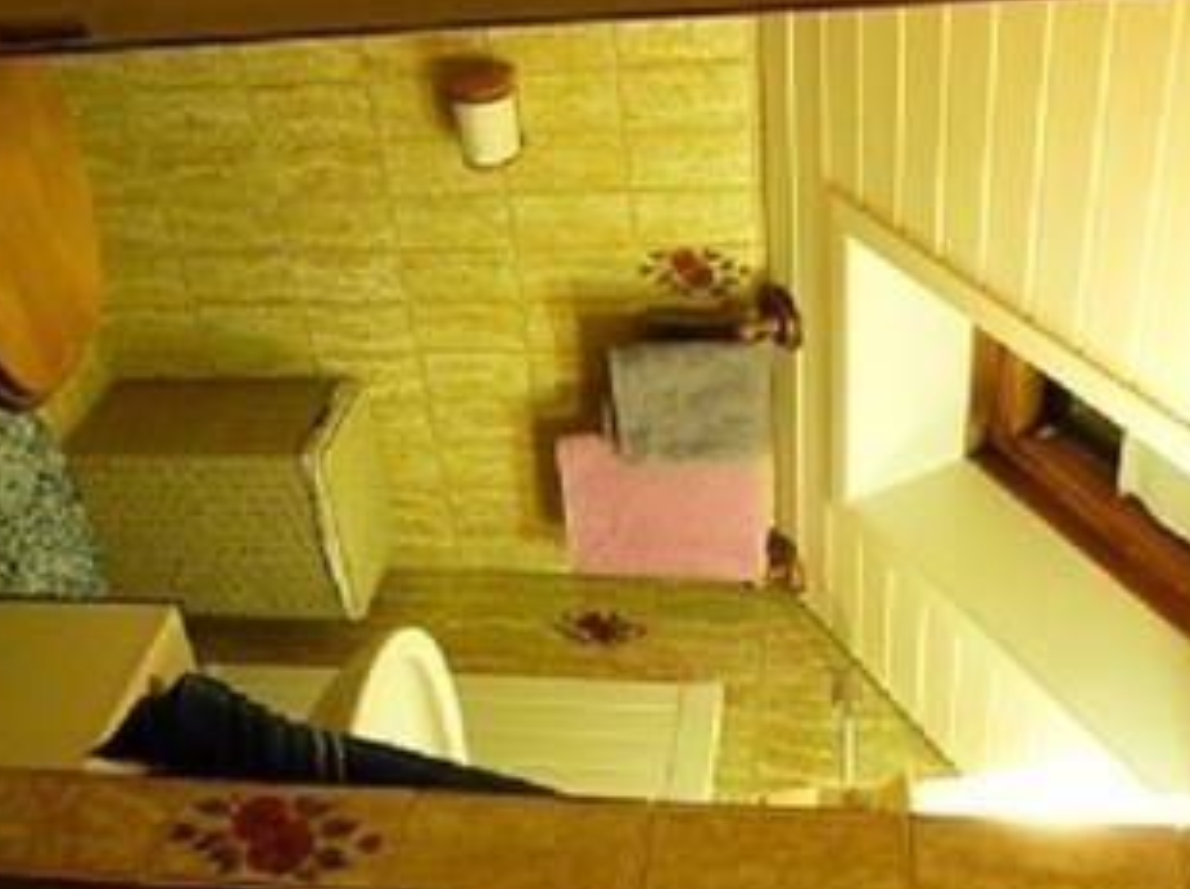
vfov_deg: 34.3
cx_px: 570
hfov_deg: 44.8
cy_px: 481
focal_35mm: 42
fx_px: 1442
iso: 800
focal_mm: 6.4
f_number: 3.5
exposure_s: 1/8
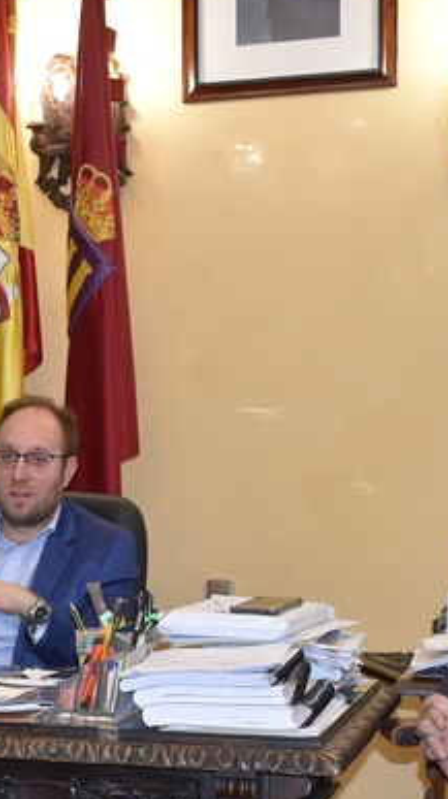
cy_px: 574
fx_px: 1783
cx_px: -91
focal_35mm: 84
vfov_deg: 25.0
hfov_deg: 13.9
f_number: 4.5
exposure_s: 1/80
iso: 800
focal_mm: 23
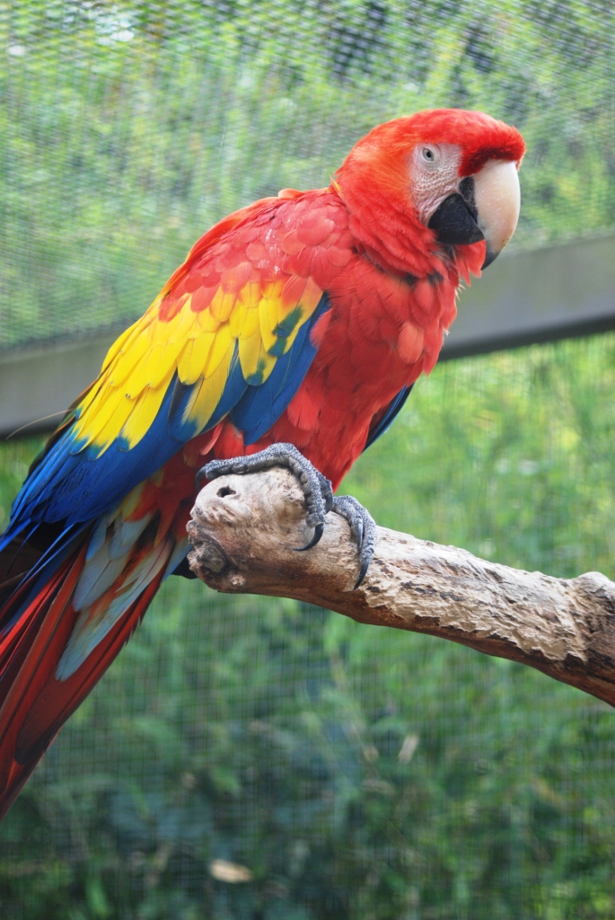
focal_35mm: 105
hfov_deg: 13.1
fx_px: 2684
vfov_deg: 19.4
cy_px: 460
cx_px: 308
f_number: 4
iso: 320
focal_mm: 70
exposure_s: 1/125
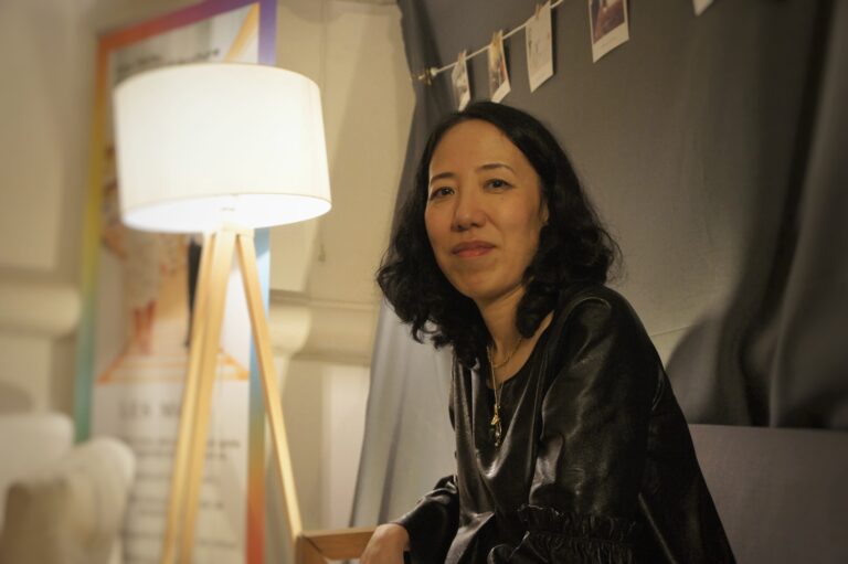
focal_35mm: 34
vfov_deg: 38.3
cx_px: 424
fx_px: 812
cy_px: 282
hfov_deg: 55.1
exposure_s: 1/40
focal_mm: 23
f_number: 4
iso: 1600
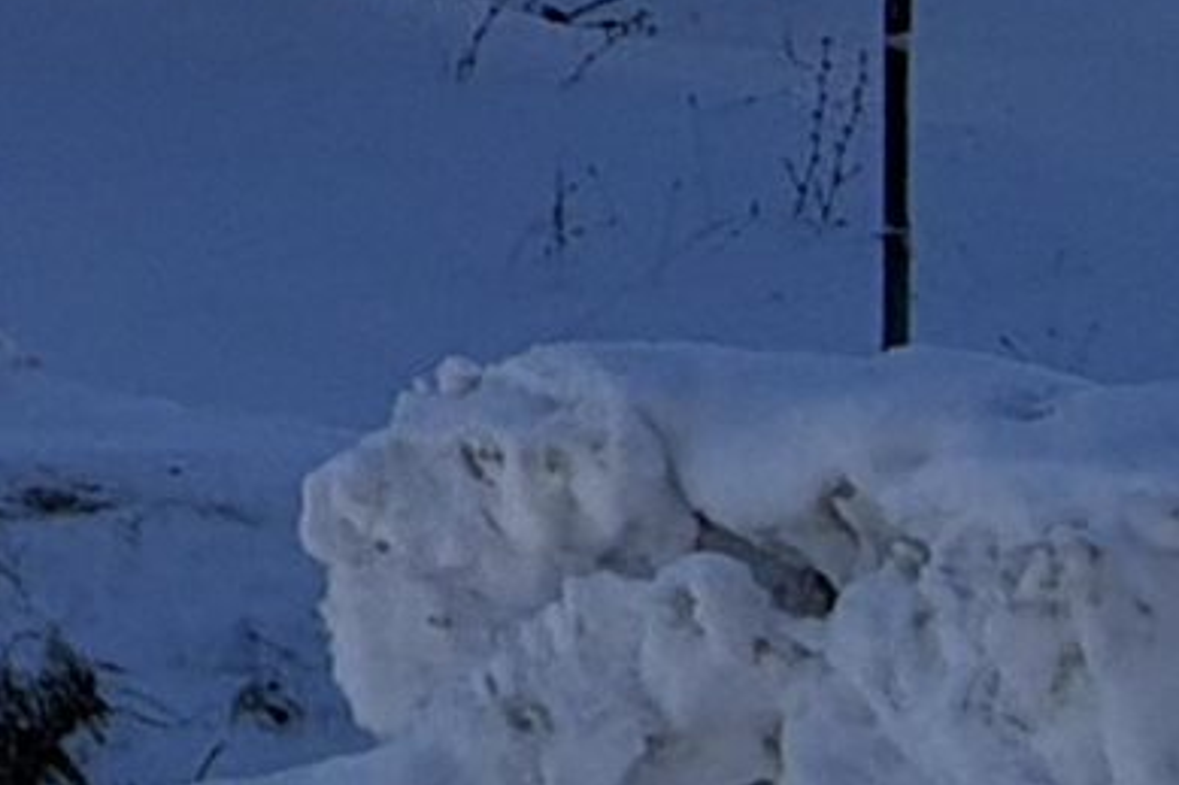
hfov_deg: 14.3
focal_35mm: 115
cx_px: -1312
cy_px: -1006
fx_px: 3764
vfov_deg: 10.5
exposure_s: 1/1464
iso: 20
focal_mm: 2.22
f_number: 2.2
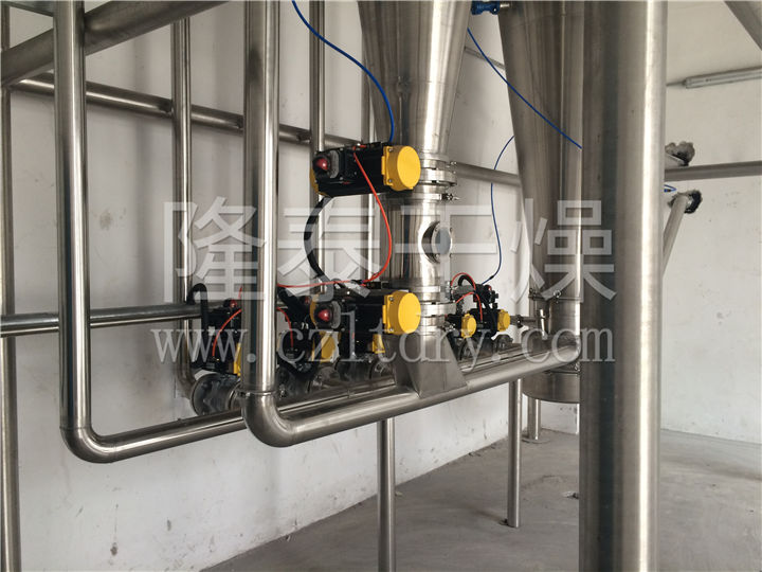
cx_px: 381
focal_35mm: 29
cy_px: 286
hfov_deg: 61.7
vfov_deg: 48.2
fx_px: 638
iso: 80
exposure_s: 1/30
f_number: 2.2
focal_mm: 4.15
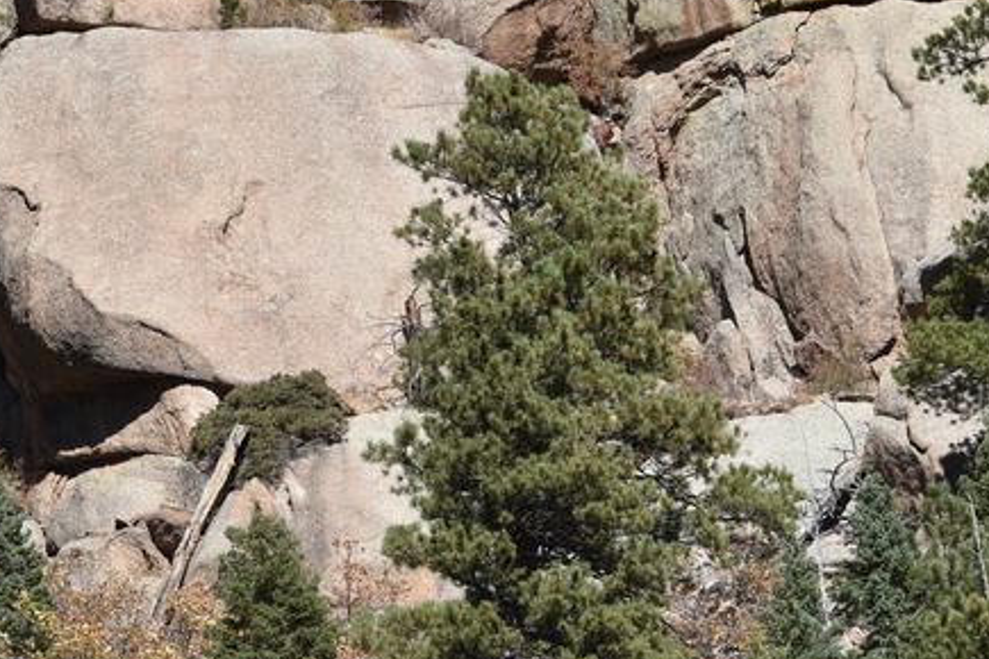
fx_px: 9862
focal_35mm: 359
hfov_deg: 5.7
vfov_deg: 3.8
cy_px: -264
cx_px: 130
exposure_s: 1/250
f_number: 8
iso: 100
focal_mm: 122
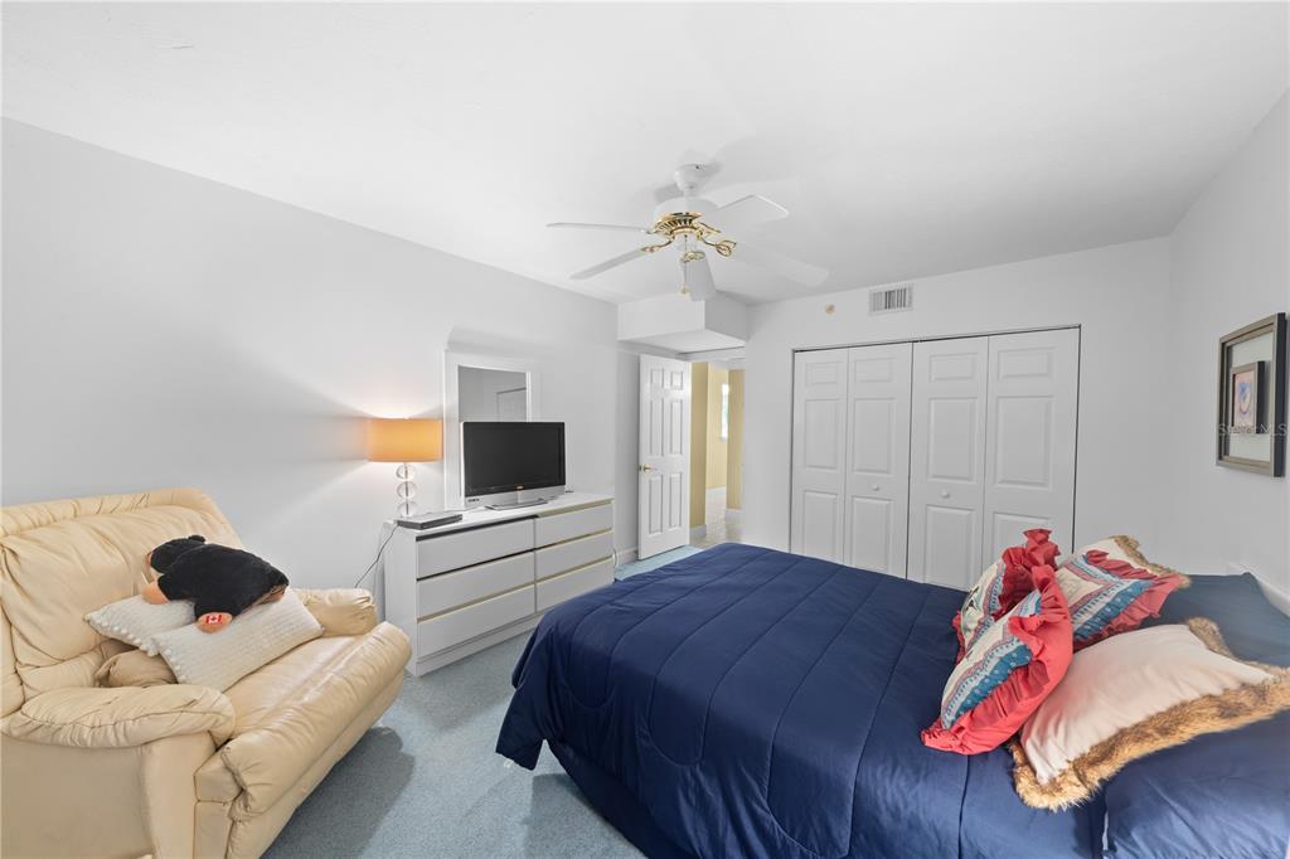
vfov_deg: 90.0
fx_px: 430
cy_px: 430
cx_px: 645
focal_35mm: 12
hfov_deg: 112.6
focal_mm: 12
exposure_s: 30
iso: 100
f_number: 9
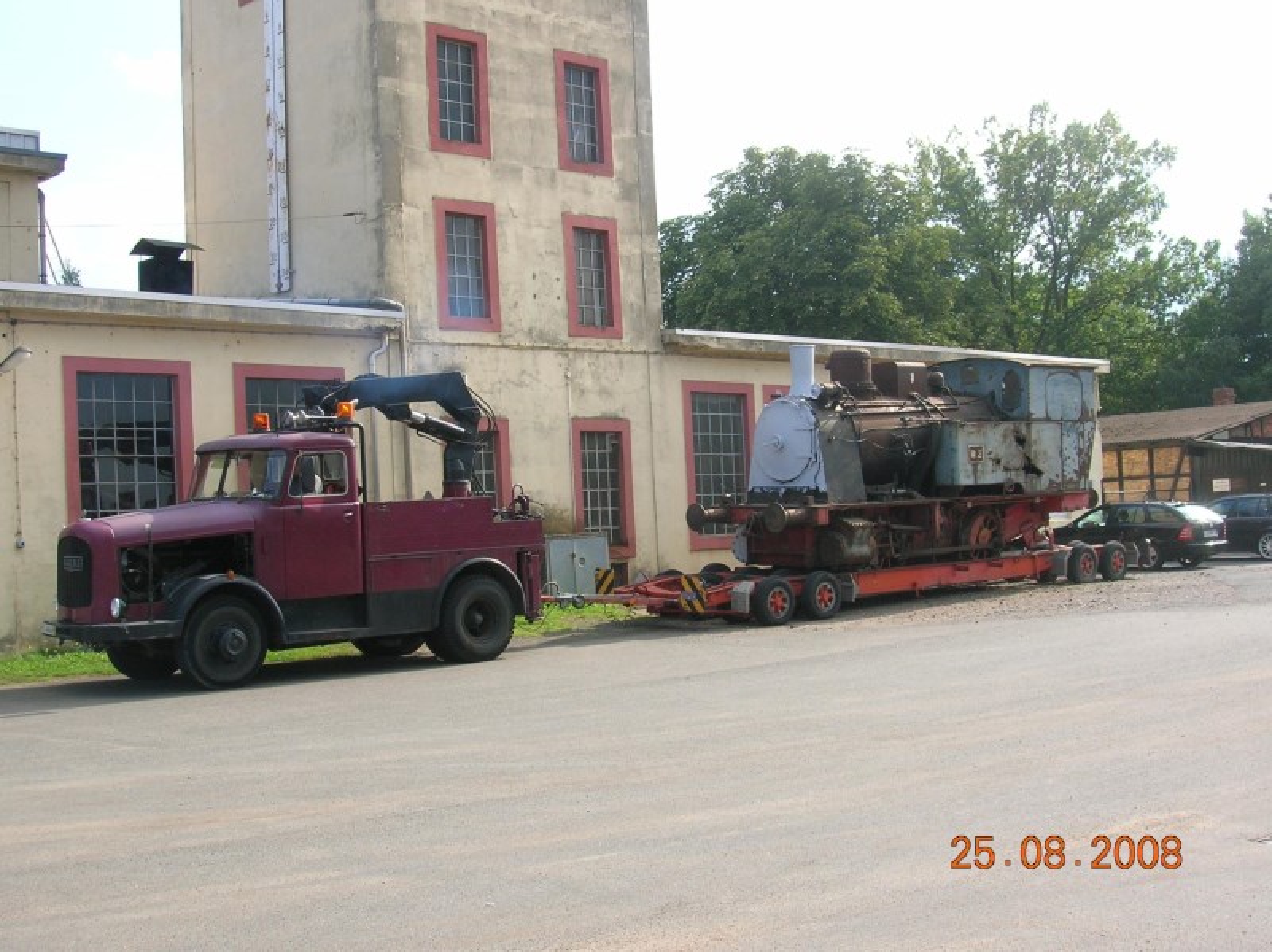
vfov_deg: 34.3
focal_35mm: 42
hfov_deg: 44.8
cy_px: 476
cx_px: 636
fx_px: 1542
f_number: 5.2
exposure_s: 1/140
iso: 50
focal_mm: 7
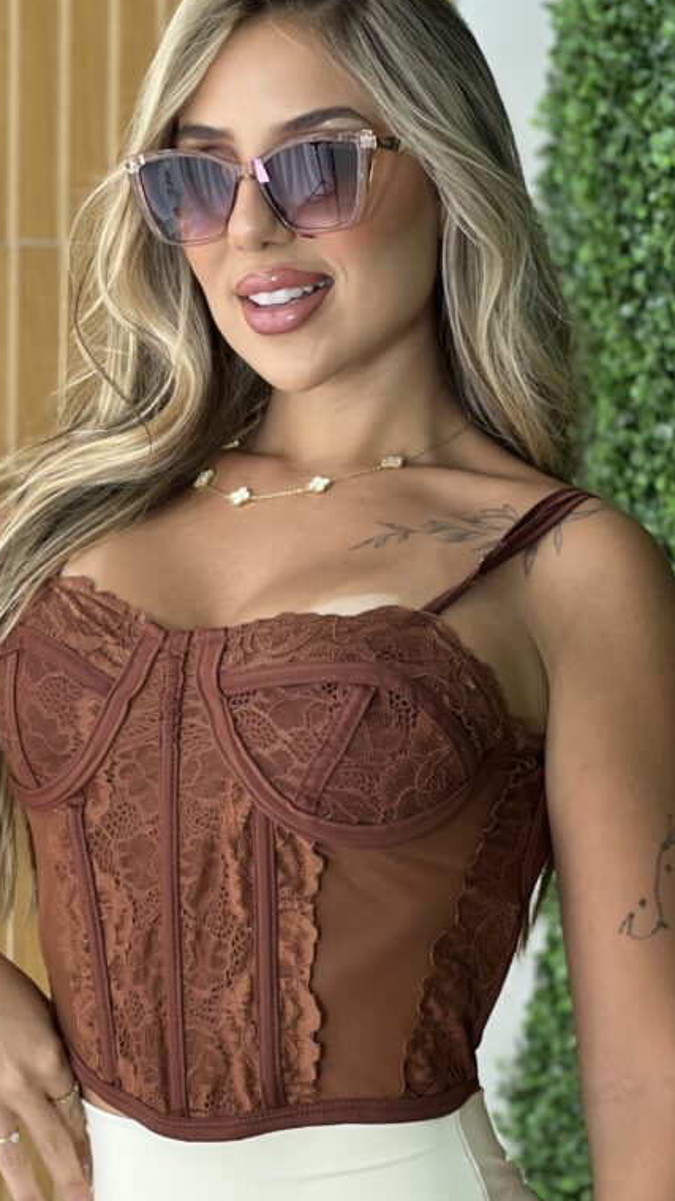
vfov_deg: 20.8
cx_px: 256
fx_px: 3280
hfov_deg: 11.7
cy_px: 578
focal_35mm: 103
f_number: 2.8
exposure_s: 1/60
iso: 160
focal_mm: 9
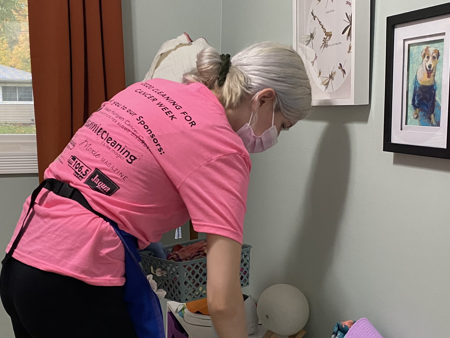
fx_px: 624
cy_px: 221
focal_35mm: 48
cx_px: 175
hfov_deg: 39.4
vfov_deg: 30.1
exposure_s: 1/60
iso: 200
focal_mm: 4.25
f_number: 1.8
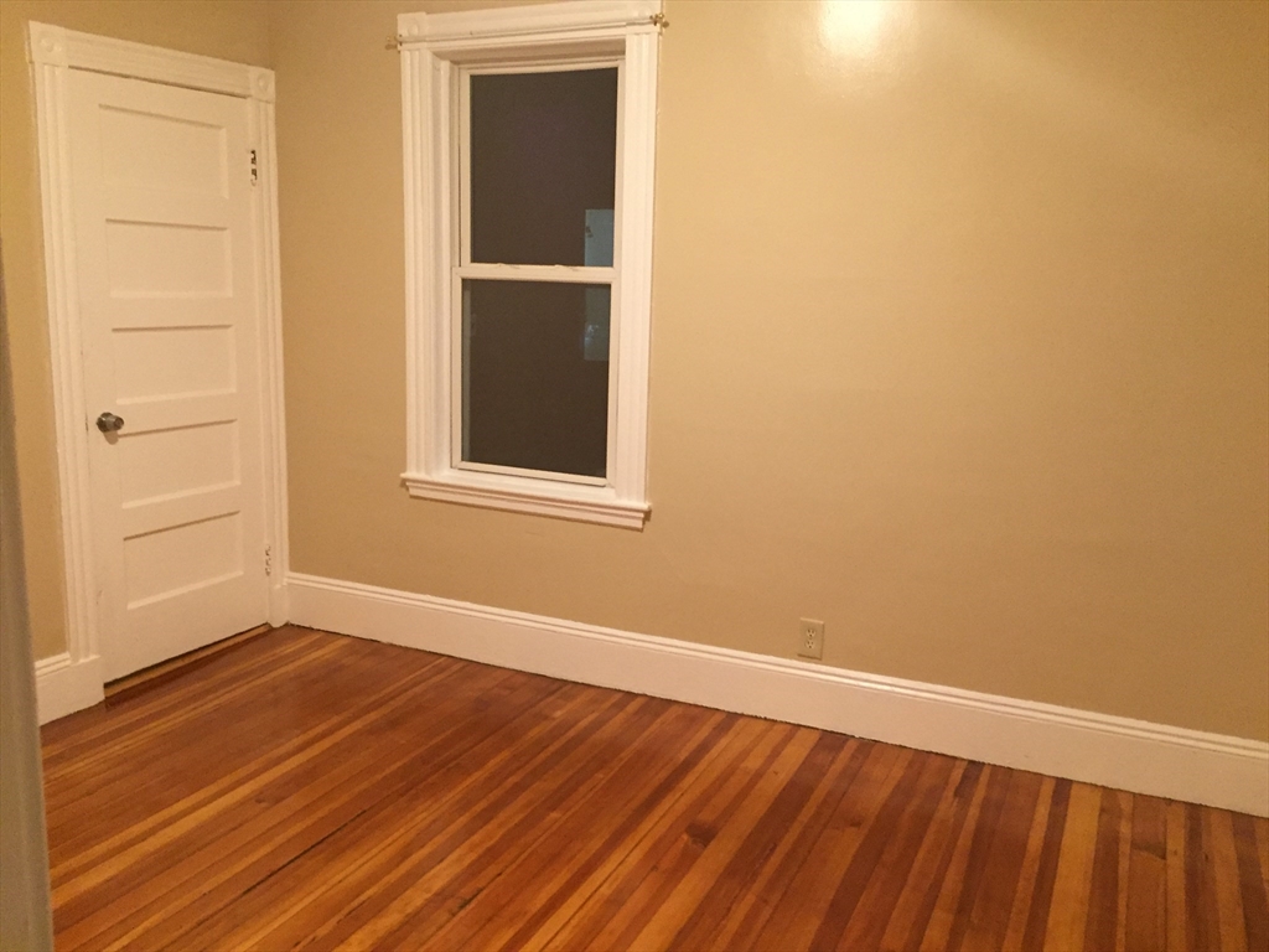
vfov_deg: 48.2
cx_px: 634
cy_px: 476
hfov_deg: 61.7
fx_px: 1063
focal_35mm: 29
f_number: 2.2
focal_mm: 4.15
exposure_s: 1/24
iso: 250
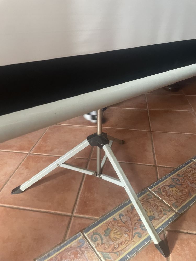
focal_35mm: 26
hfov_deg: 53.1
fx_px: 196
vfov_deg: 67.3
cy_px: 130
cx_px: 98
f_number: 1.6
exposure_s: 1/33
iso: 400
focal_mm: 4.2
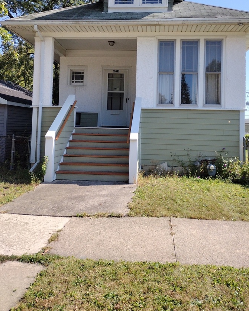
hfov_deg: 43.4
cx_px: 129
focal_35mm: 34
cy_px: 119
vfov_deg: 52.3
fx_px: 313
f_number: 1.7
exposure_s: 1/1800
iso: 100
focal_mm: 4.71
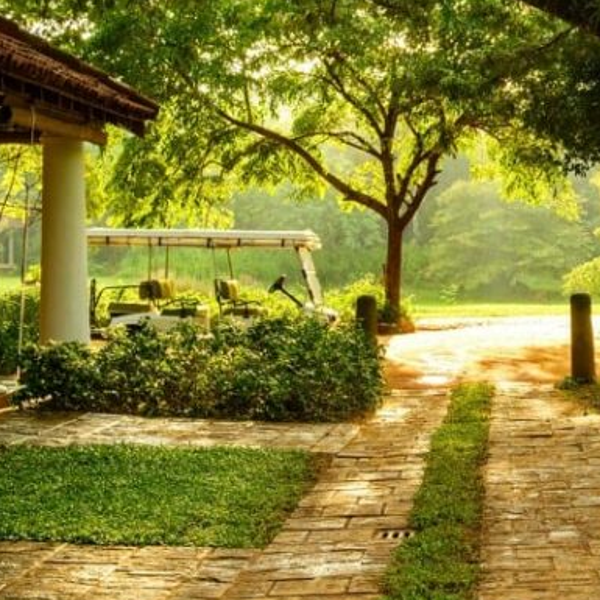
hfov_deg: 20.0
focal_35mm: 84
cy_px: 217
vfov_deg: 20.6
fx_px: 1647
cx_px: 595
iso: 250
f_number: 9
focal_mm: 38
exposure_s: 1/15
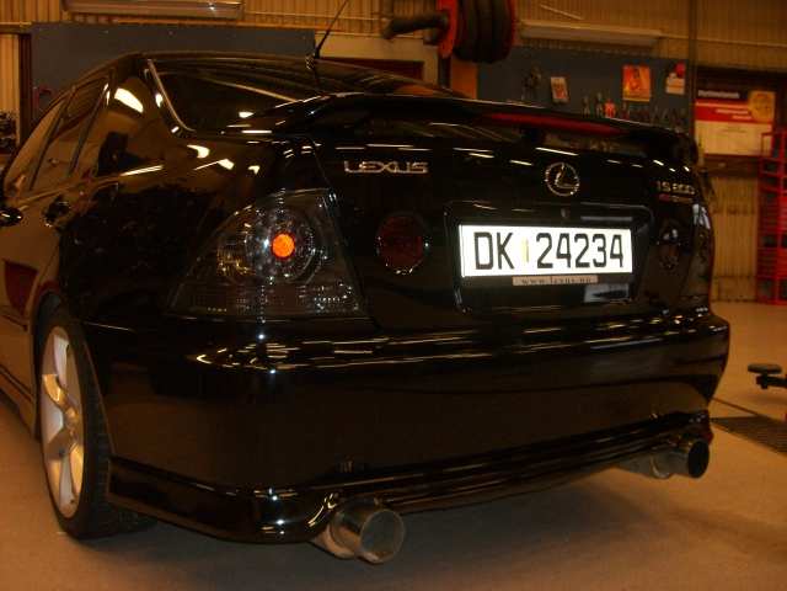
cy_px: 296
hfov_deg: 49.0
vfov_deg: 37.7
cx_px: 394
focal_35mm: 38
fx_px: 864
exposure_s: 1/60
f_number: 2.7
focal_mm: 6.2
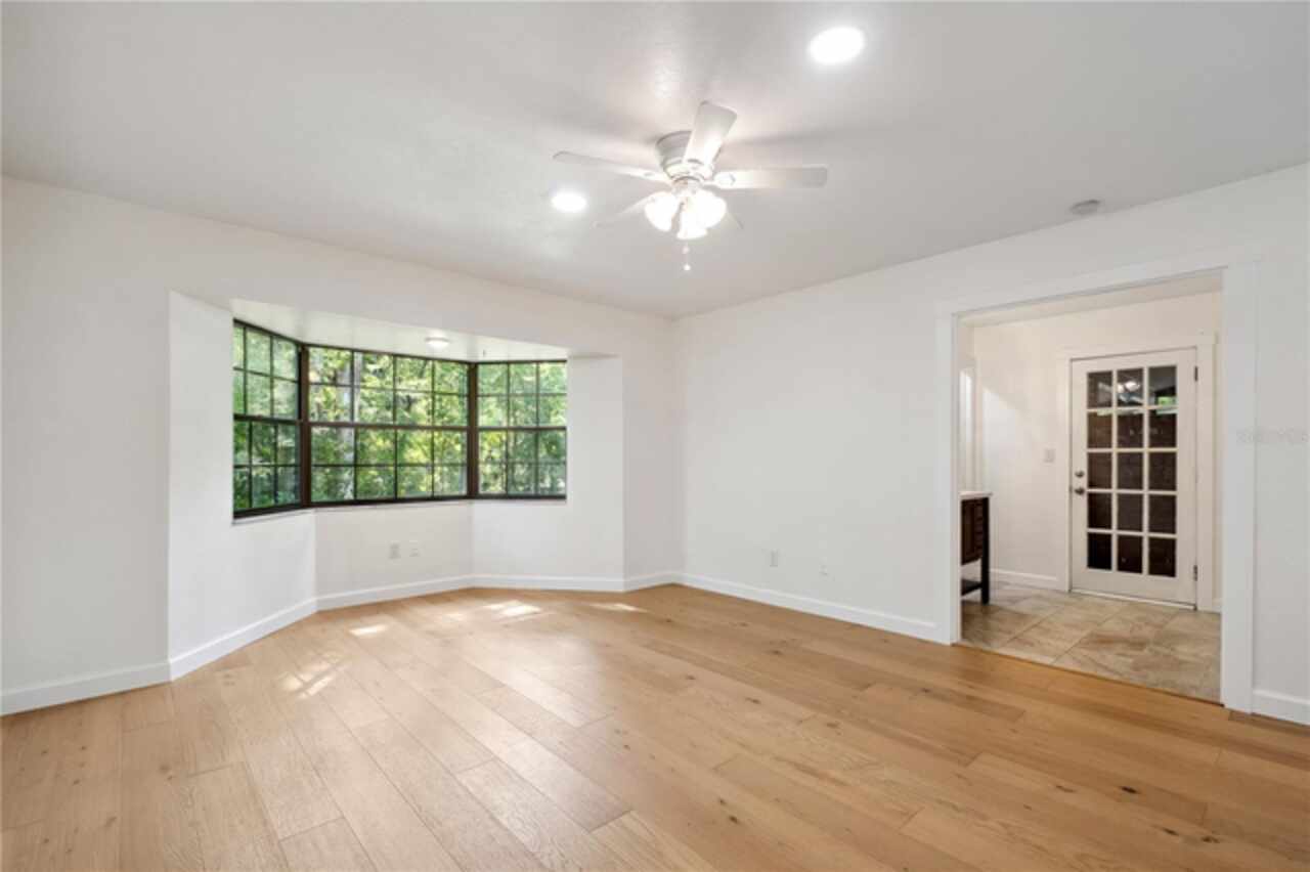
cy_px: 436
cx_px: 655
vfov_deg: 77.3
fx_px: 546
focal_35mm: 15
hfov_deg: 100.4
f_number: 8
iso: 400
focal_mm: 10
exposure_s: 1/15
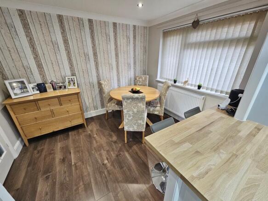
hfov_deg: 106.2
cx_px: 134
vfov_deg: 89.9
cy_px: 100
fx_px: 101
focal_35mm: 13
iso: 200
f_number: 2.2
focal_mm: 2.2
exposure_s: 1/50
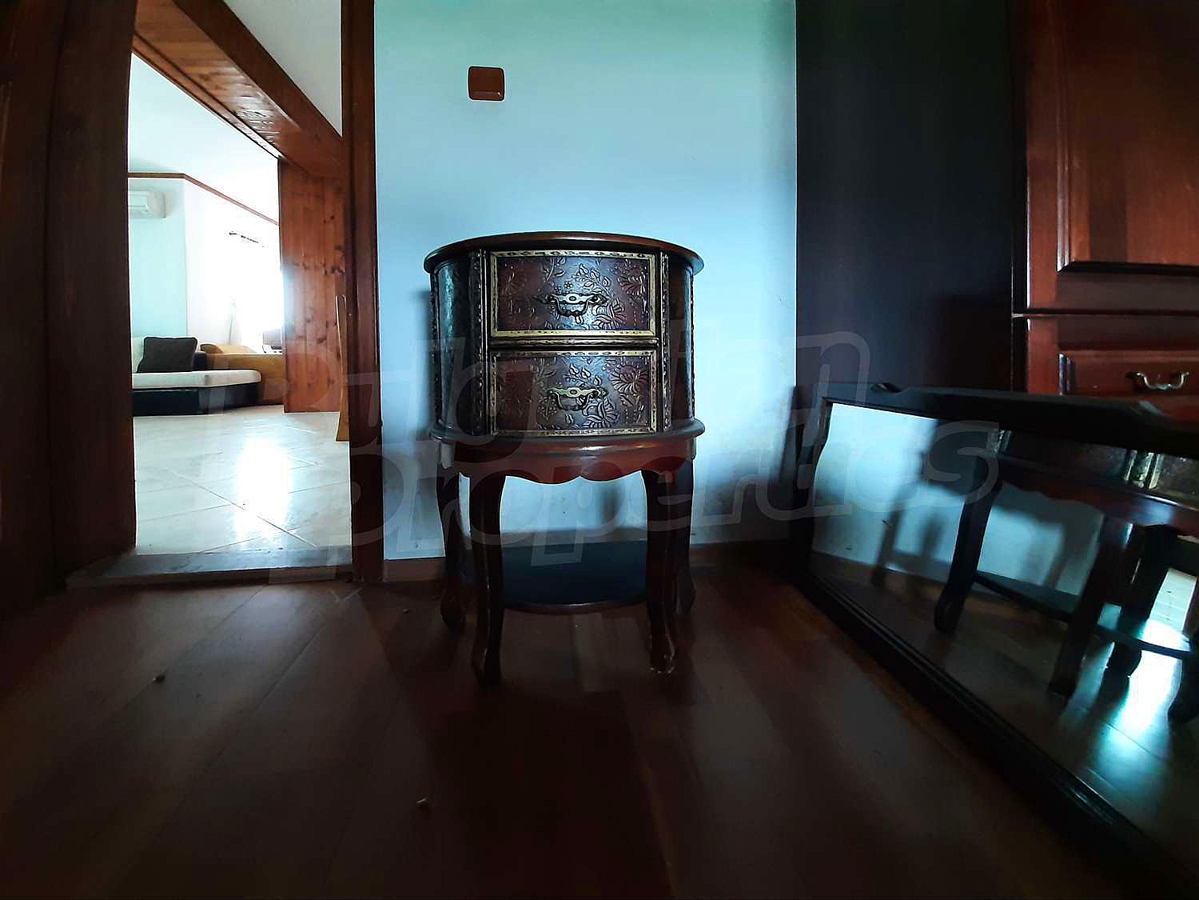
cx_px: 600
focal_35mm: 13
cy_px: 450
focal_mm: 1.42
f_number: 2.2
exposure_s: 1/25
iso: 320
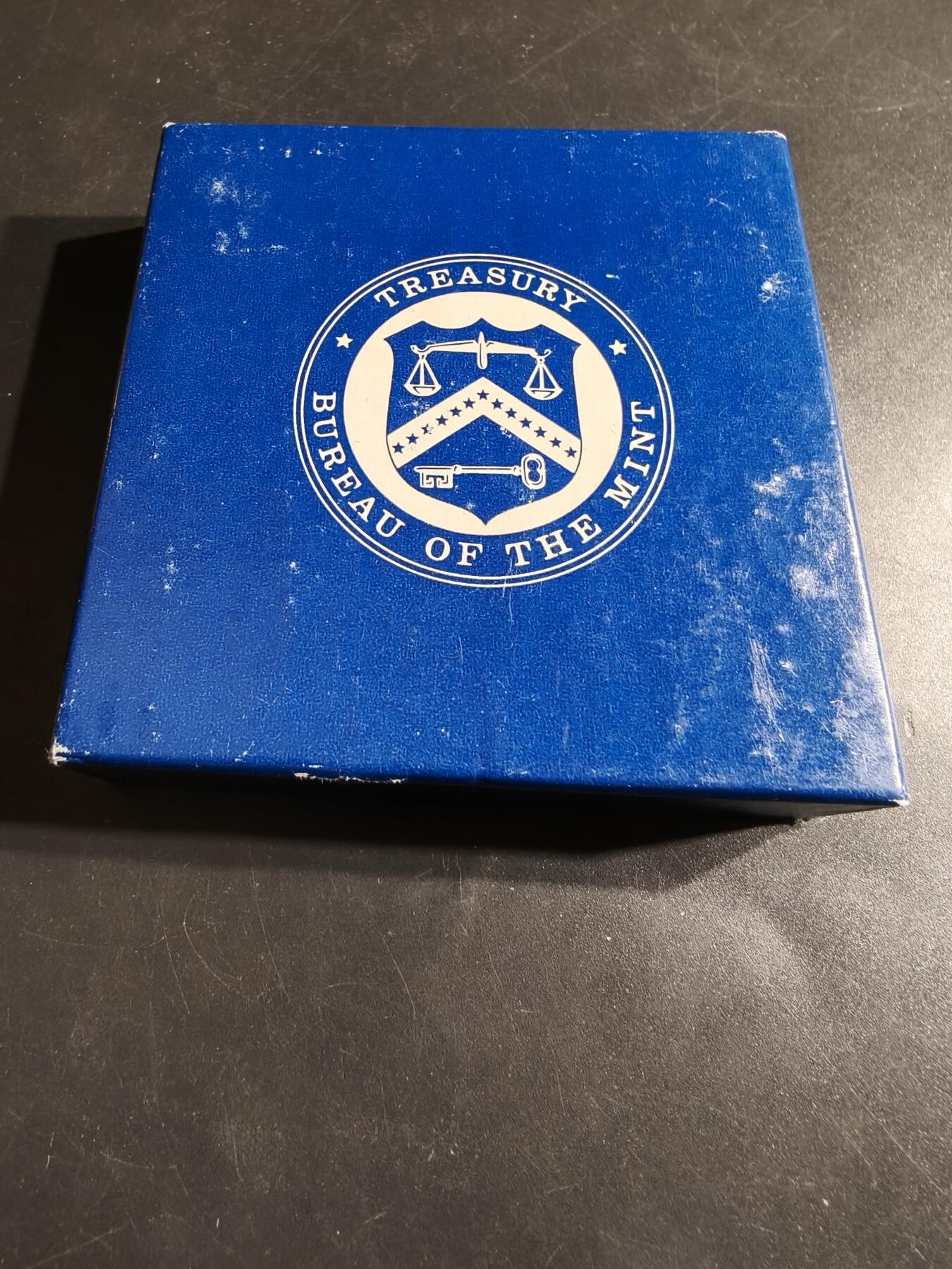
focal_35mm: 23
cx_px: 476
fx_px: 843
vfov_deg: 73.9
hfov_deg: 58.9
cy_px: 634
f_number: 2
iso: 160
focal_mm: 2.32
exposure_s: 1/50
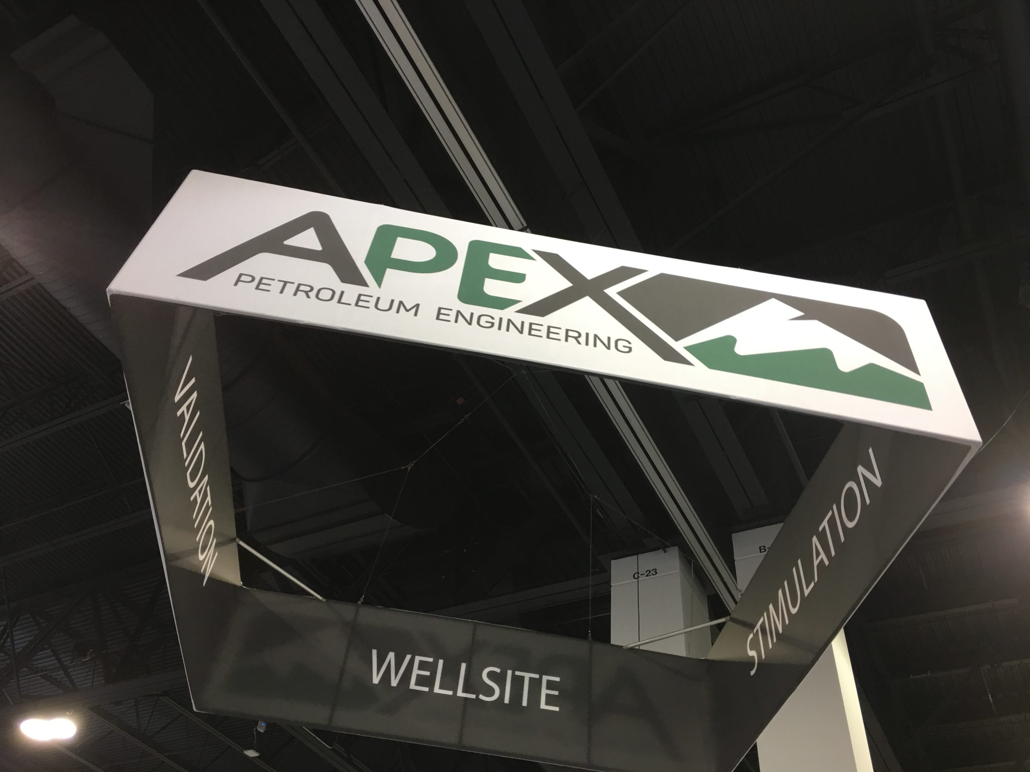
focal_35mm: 29
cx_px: 515
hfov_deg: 61.7
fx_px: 863
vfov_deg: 48.2
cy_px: 386
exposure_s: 1/15
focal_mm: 4.15
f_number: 2.2
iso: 32
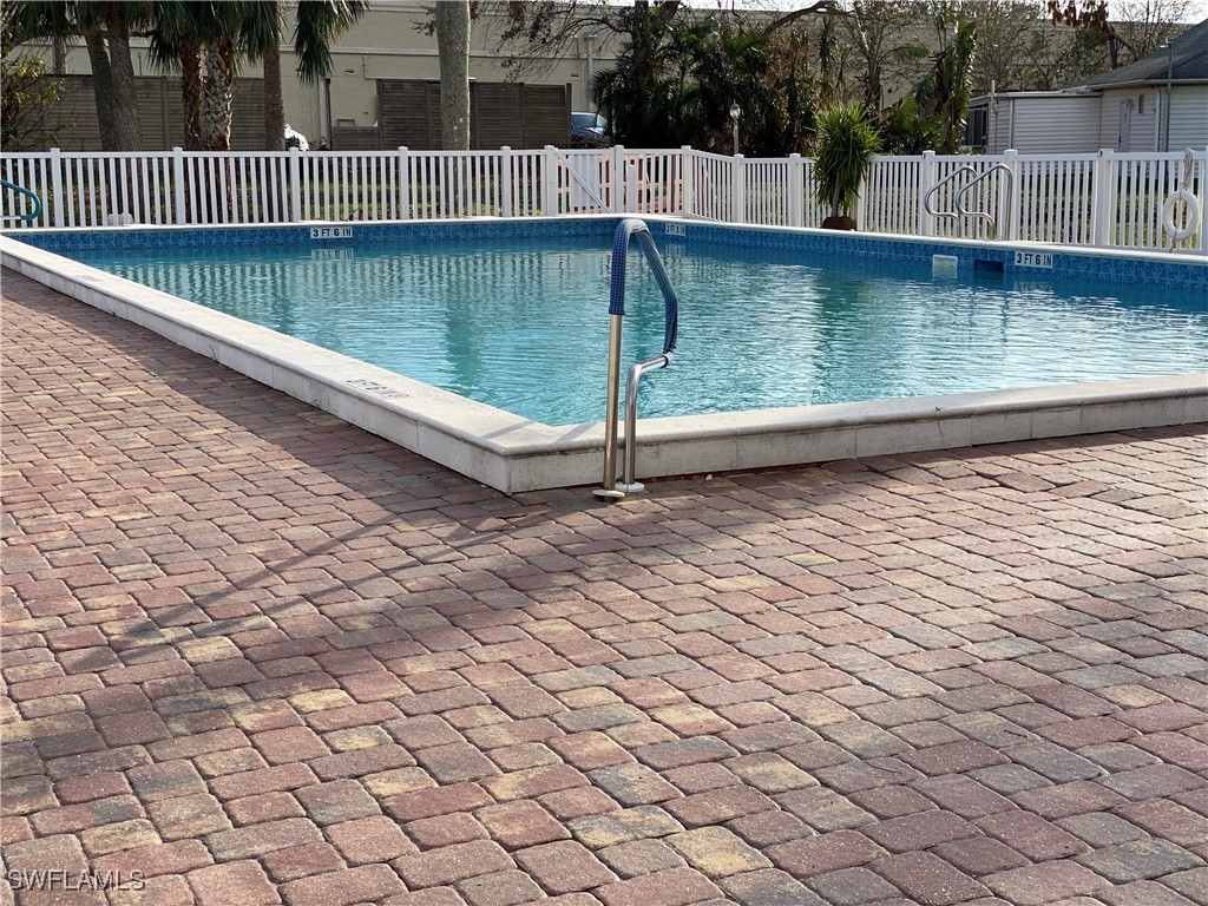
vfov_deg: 28.0
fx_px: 1815
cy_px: 453
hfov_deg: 36.8
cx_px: 604
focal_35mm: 52
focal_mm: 6
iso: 20
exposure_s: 1/1089
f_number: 2
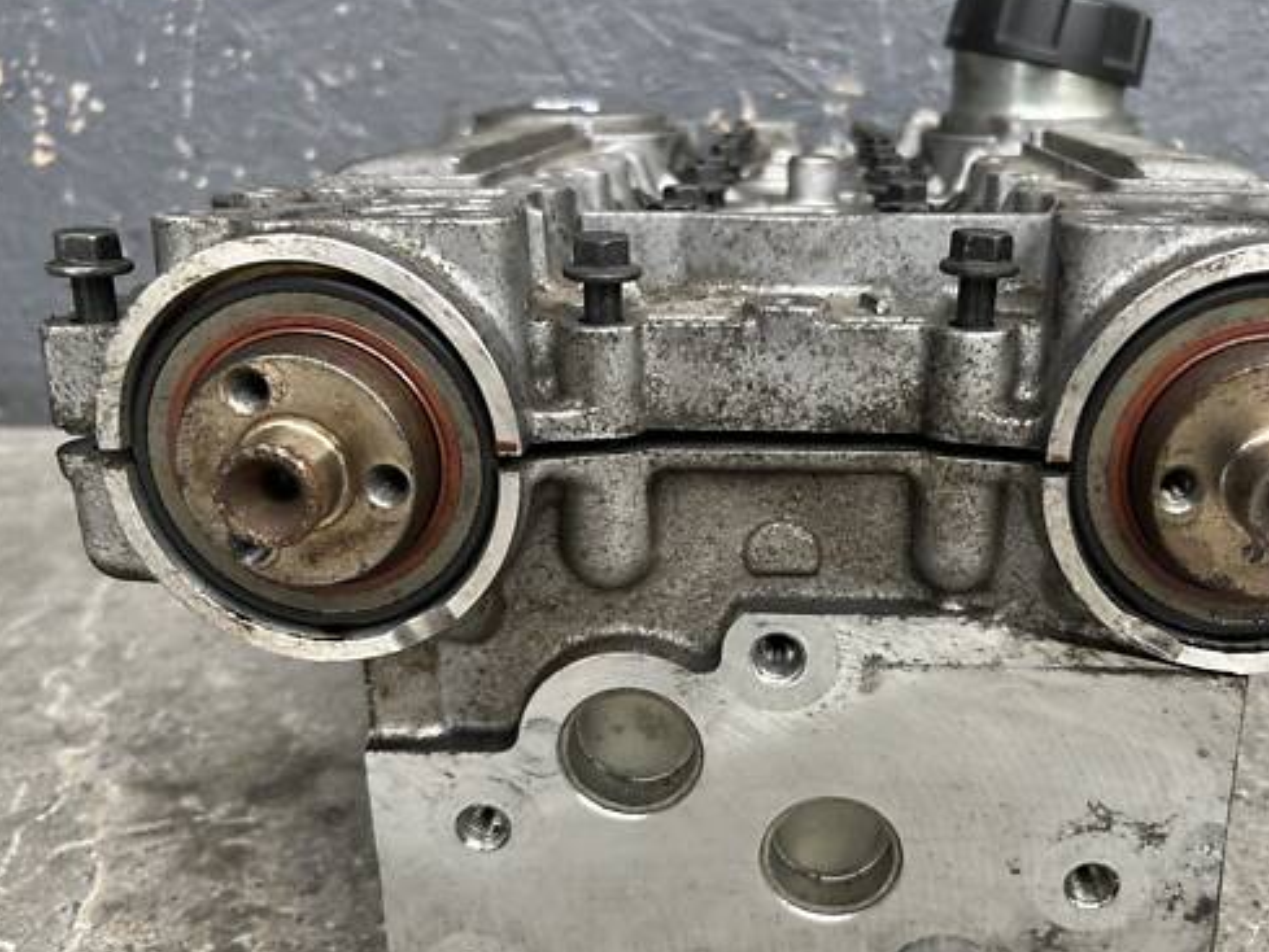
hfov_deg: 53.5
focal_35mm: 34
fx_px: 1247
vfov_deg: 41.8
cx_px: 771
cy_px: 506
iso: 80
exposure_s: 1/121
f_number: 1.6
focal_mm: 5.1
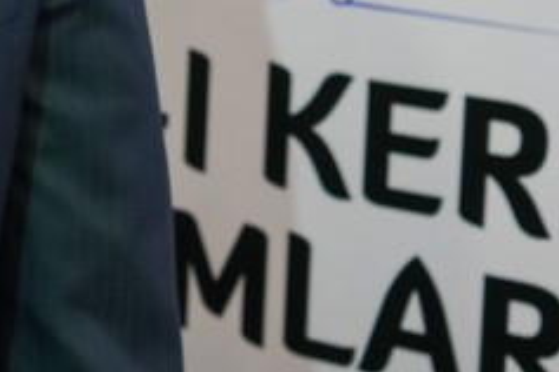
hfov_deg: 13.0
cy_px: -204
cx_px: -401
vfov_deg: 9.2
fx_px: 2251
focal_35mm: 145
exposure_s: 1/40
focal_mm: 33
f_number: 4
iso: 1000
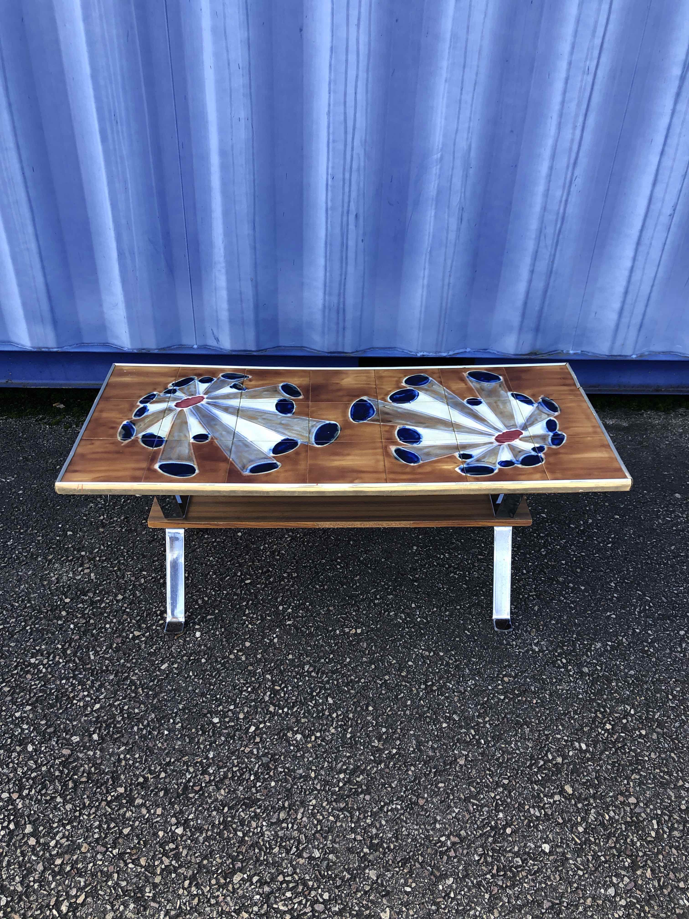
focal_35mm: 28
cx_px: 344
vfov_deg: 63.4
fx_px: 743
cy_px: 460
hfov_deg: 49.7
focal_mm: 3.99
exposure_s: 1/120
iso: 20
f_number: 1.8
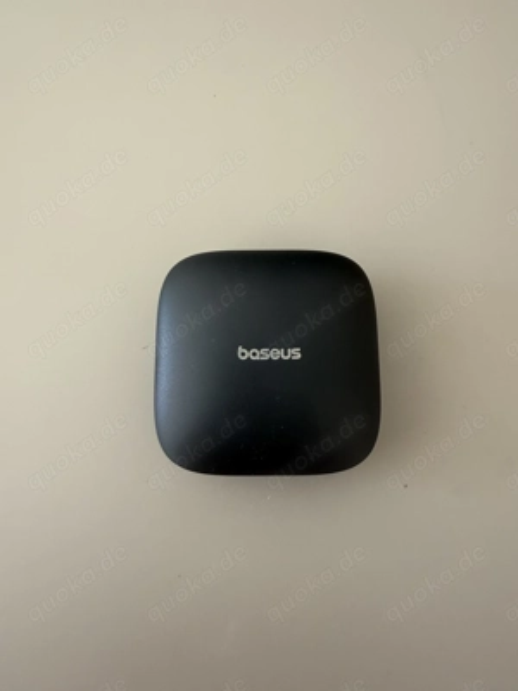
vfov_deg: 71.6
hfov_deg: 56.8
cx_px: 259
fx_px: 479
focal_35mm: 24
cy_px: 346
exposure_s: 1/99
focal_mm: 2.22
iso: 125
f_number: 2.2
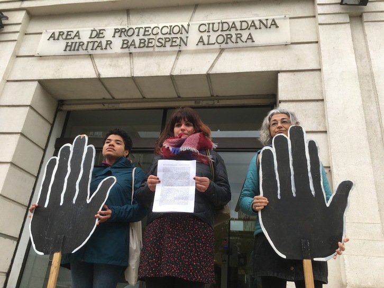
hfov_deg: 61.6
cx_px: 192
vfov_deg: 48.3
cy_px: 144
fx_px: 322
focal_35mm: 29
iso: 25
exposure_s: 1/221
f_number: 2.2
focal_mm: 4.15
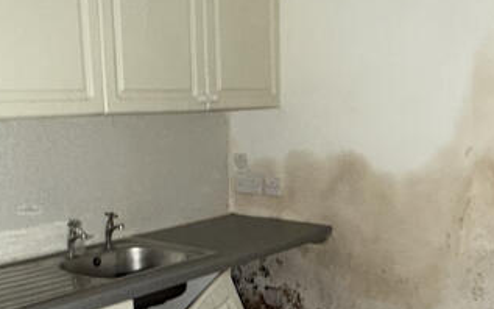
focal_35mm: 48
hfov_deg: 41.8
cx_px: 213
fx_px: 646
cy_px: 228
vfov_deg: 26.5
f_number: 2.2
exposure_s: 1/16
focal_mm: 2.22
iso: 200
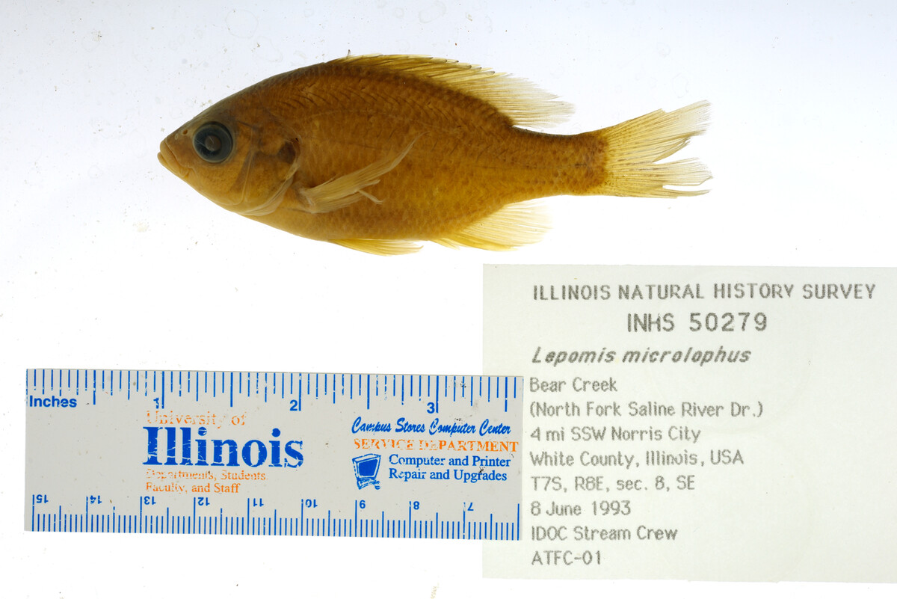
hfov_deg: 33.4
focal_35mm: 60
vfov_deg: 22.6
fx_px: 1495
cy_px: 300
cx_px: 448
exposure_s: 1/160
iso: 100
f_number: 10
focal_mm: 60
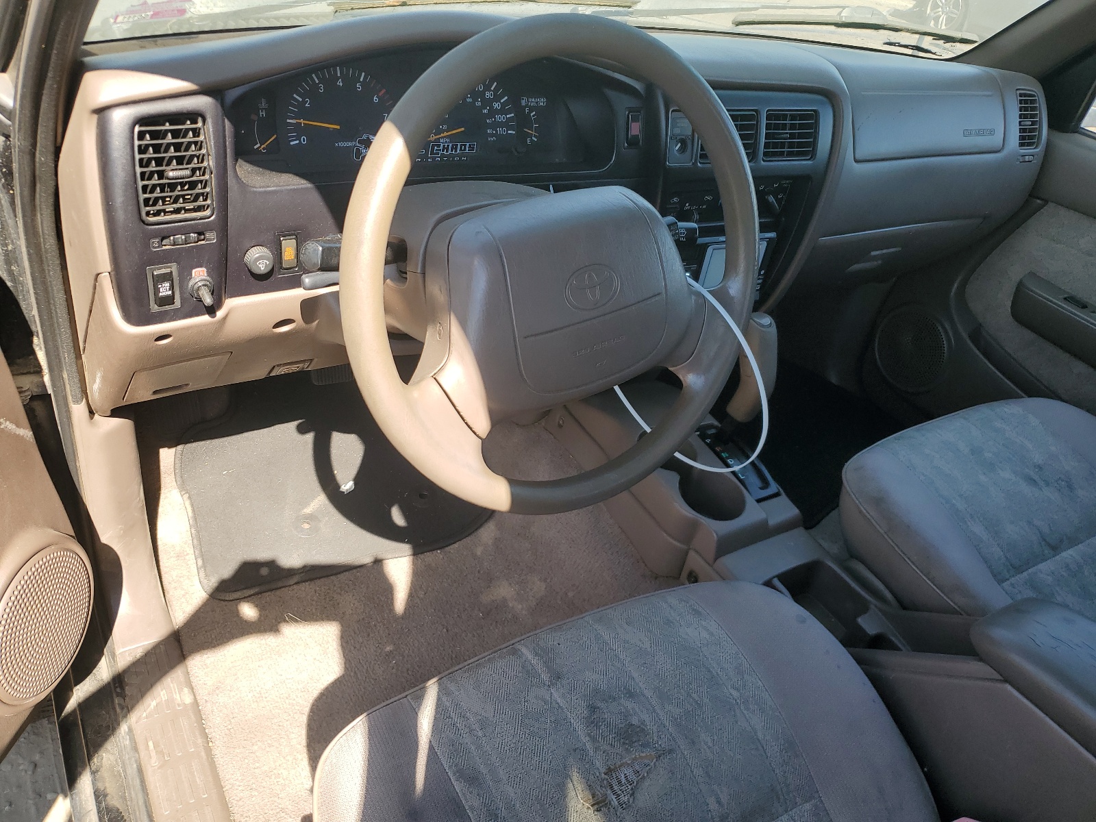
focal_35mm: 26
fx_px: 823
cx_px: 548
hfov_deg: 67.3
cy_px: 411
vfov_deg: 53.1
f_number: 1.5
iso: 50
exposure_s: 1/556
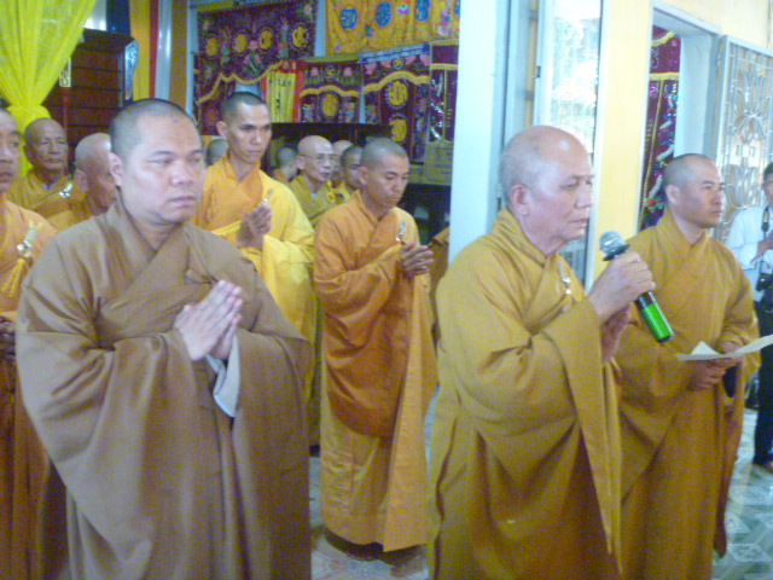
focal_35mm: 35
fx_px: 782
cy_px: 290
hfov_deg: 52.6
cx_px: 386
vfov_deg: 40.7
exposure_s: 1/15
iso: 800
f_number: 3.5
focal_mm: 6.3
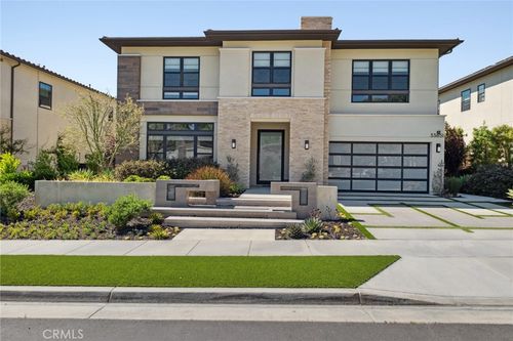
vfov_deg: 64.5
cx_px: 256
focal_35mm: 19
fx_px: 271
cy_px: 170
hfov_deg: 86.9
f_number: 8
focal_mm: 12.6
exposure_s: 1/105
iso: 200
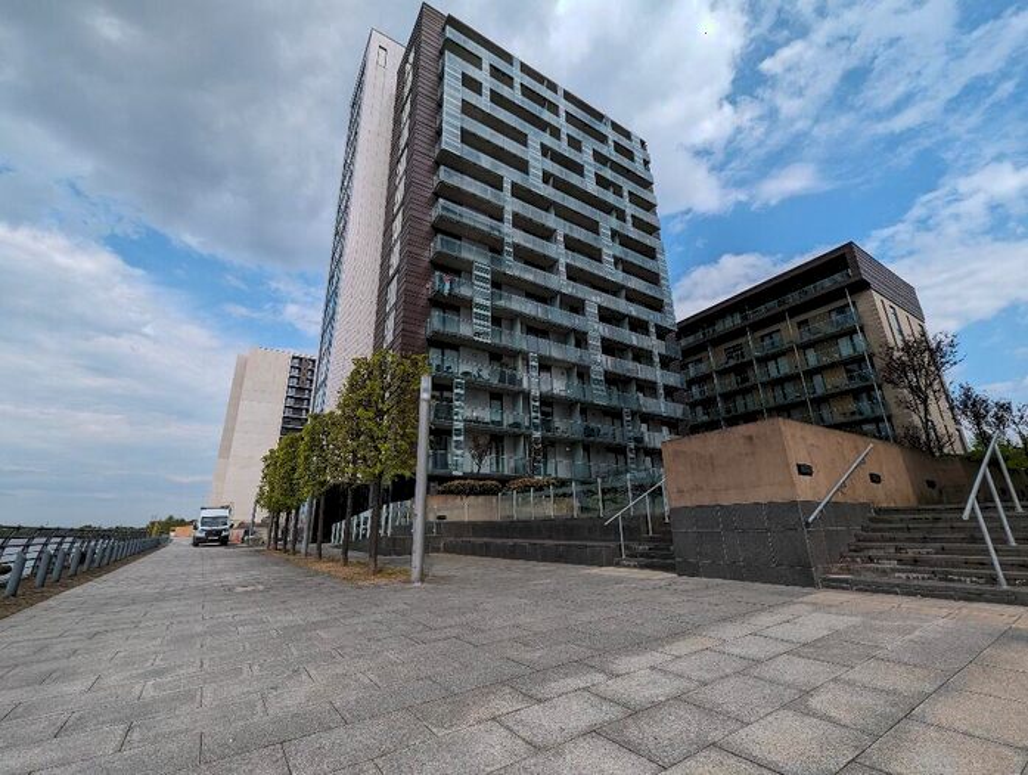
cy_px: 388
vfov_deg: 90.1
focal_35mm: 13
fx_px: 387
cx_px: 514
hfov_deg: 106.1
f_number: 2.2
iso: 46
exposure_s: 1/1422
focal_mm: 1.95
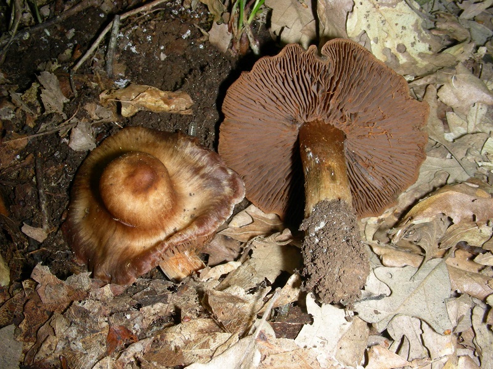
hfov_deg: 49.0
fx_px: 541
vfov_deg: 37.7
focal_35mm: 38
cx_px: 246
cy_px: 184
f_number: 6.8
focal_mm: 6.3
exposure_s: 1/60.1
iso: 50
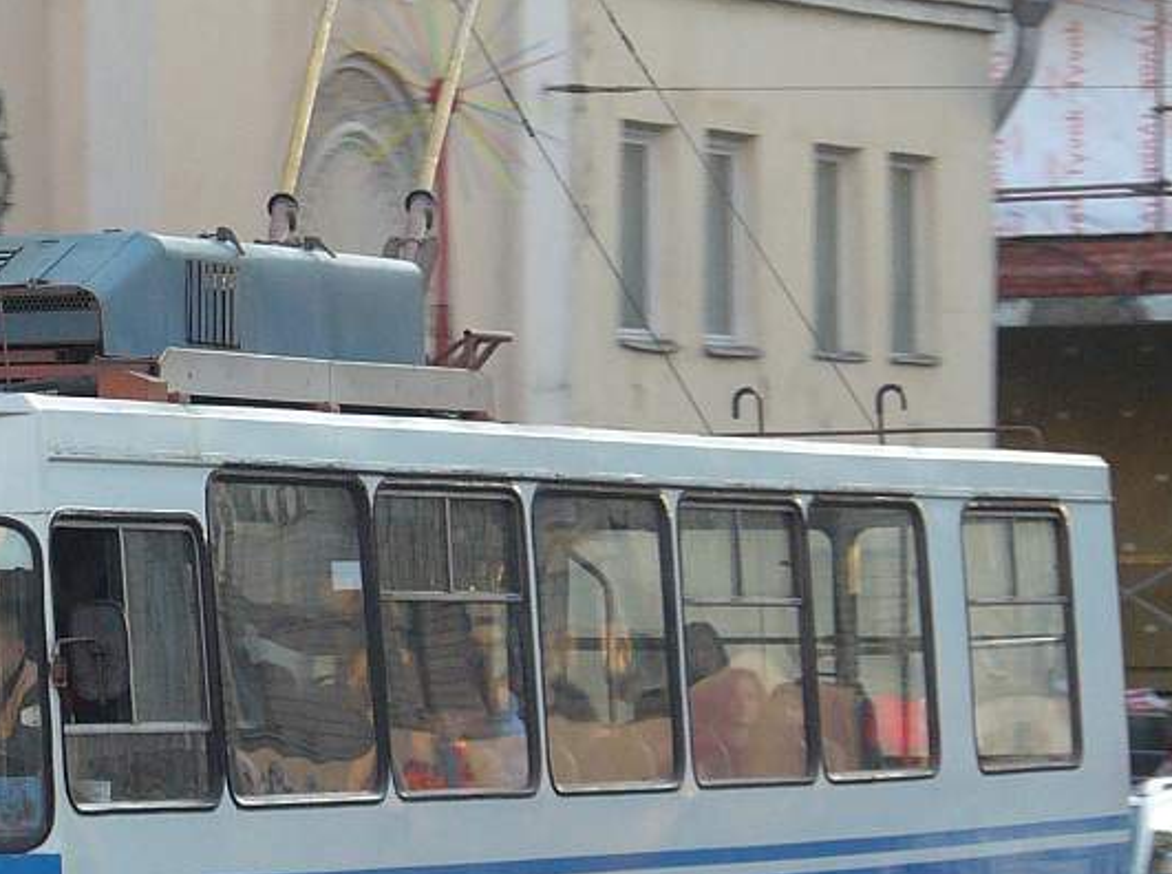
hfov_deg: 9.2
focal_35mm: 214
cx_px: 60
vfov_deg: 6.9
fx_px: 7231
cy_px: 520
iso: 100
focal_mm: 18.3
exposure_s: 1/50
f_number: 3.6
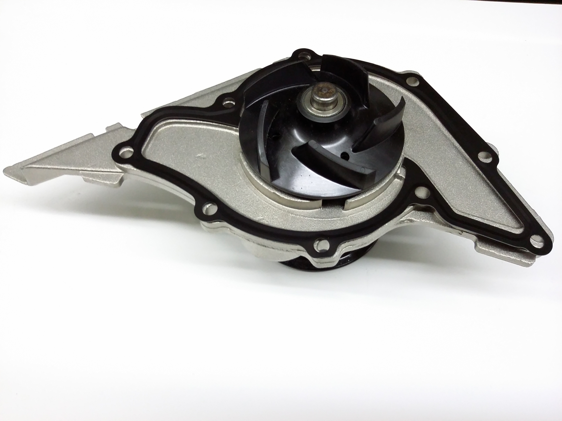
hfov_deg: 56.8
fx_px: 520
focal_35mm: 32
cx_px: 281
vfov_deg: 44.2
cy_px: 210
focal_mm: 3.4
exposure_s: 1/15
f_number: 2.4
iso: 200
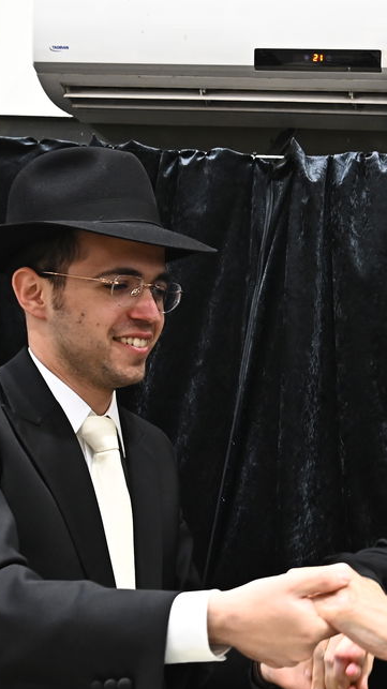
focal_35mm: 73
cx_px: 391
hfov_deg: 16.2
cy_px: 370
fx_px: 1334
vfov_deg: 29.0
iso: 2500
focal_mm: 32
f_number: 5.6
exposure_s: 1/160
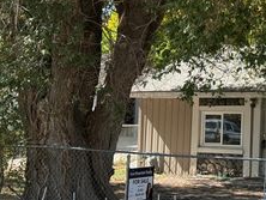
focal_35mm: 108
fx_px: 831
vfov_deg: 13.7
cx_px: 298
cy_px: 49
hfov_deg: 17.5
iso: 80
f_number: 1.78
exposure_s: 1/1608
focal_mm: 6.76
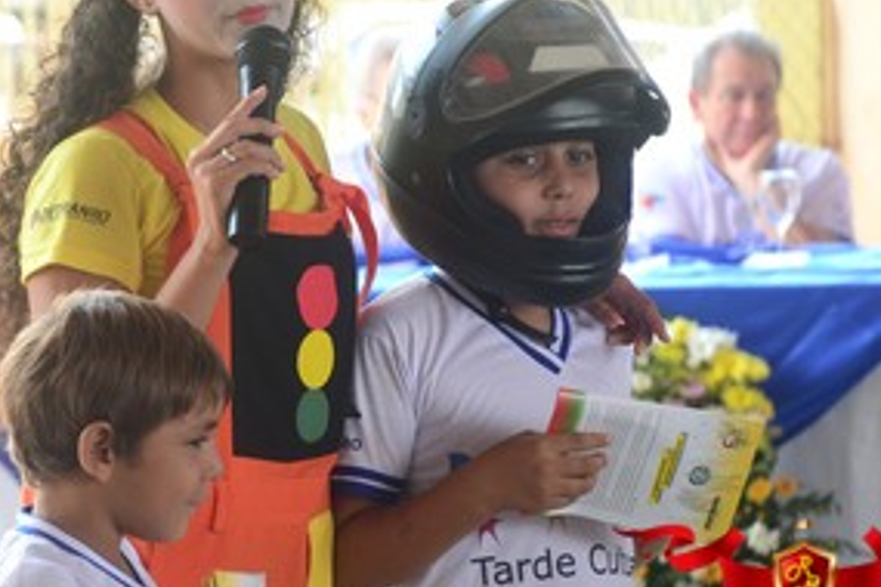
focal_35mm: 249
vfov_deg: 5.5
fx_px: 6088
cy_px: 256
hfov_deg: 8.3
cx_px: 340
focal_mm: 105
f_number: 5.6
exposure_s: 1/100
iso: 400
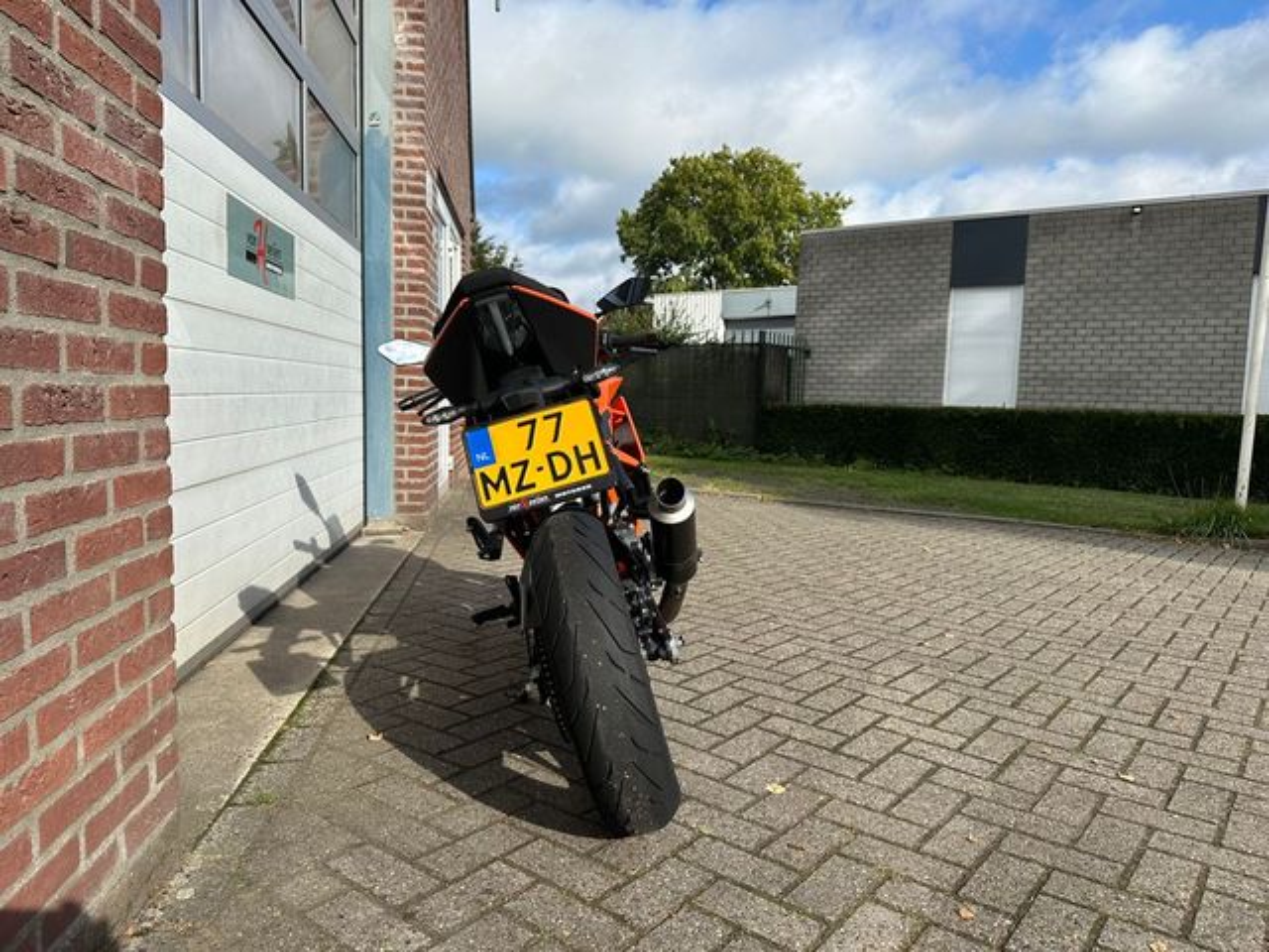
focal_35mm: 24
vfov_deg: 56.8
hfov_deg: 71.6
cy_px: 476
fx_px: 880
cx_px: 634
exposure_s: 1/3597
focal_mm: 6.86
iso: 80
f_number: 1.78
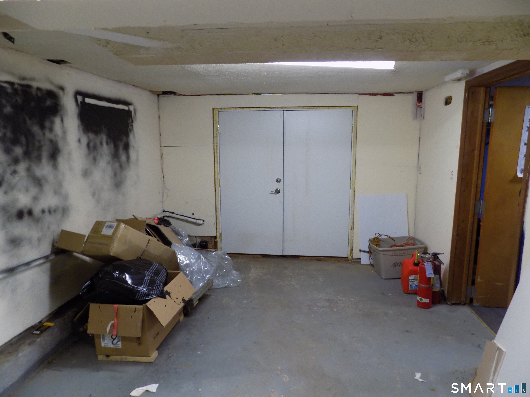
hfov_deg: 73.9
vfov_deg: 58.9
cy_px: 198
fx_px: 352
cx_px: 265
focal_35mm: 23
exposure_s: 1/30
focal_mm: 4
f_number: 3.1
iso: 320
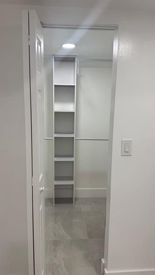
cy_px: 137
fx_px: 197
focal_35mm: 27
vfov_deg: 69.9
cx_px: 73
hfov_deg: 42.9
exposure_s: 1/120
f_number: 1.78
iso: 100
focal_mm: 6.76
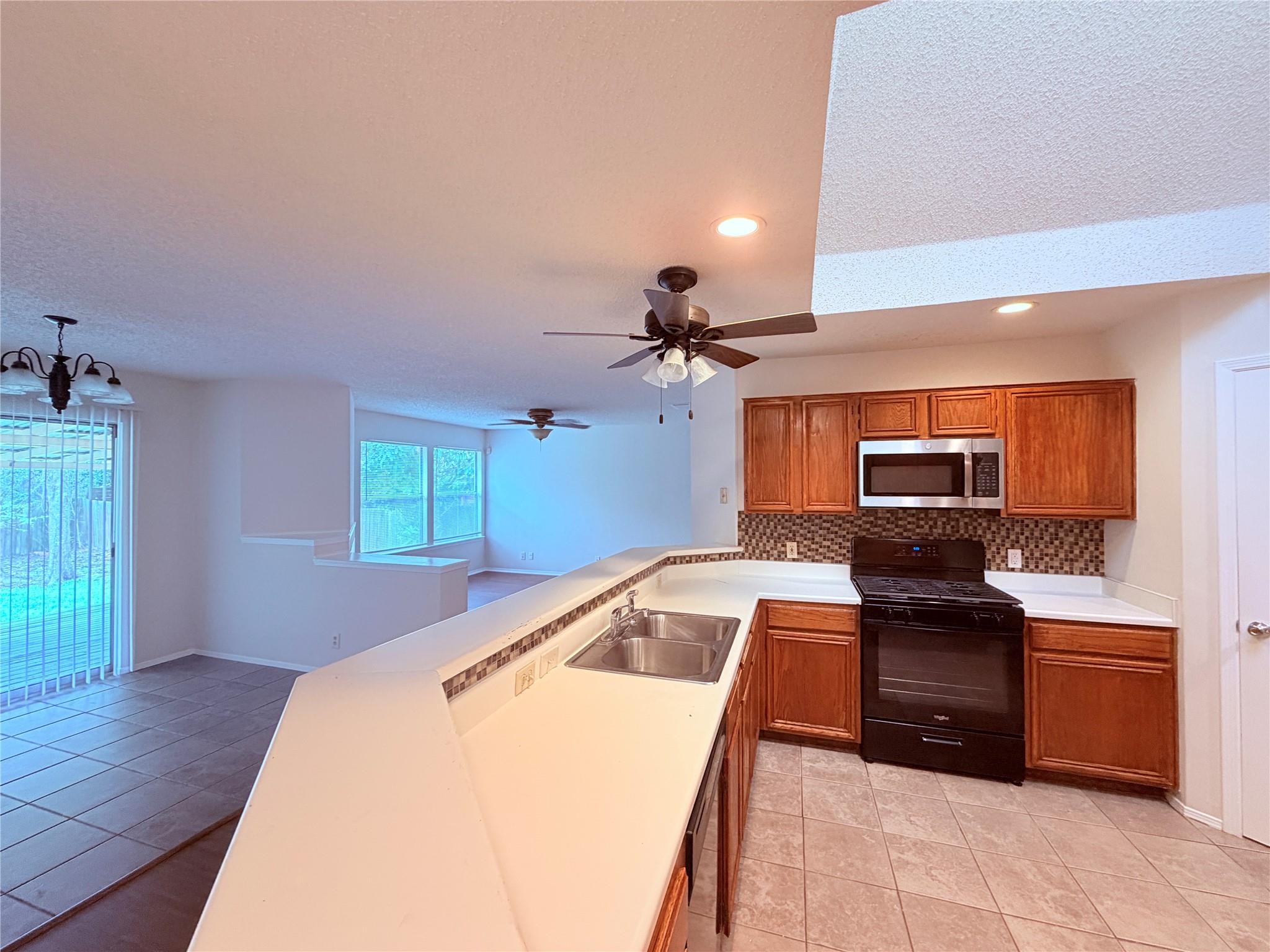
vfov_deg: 85.7
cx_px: 635
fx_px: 514
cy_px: 476
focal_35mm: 14
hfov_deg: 102.1
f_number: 2.2
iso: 200
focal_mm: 2.22
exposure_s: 1/60
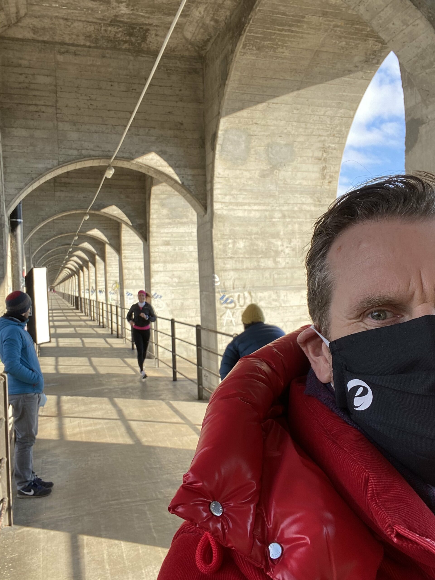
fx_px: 503
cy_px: 290
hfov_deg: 46.8
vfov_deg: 60.0
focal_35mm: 30
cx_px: 218
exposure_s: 1/180
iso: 25
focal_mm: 2.71
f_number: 2.2
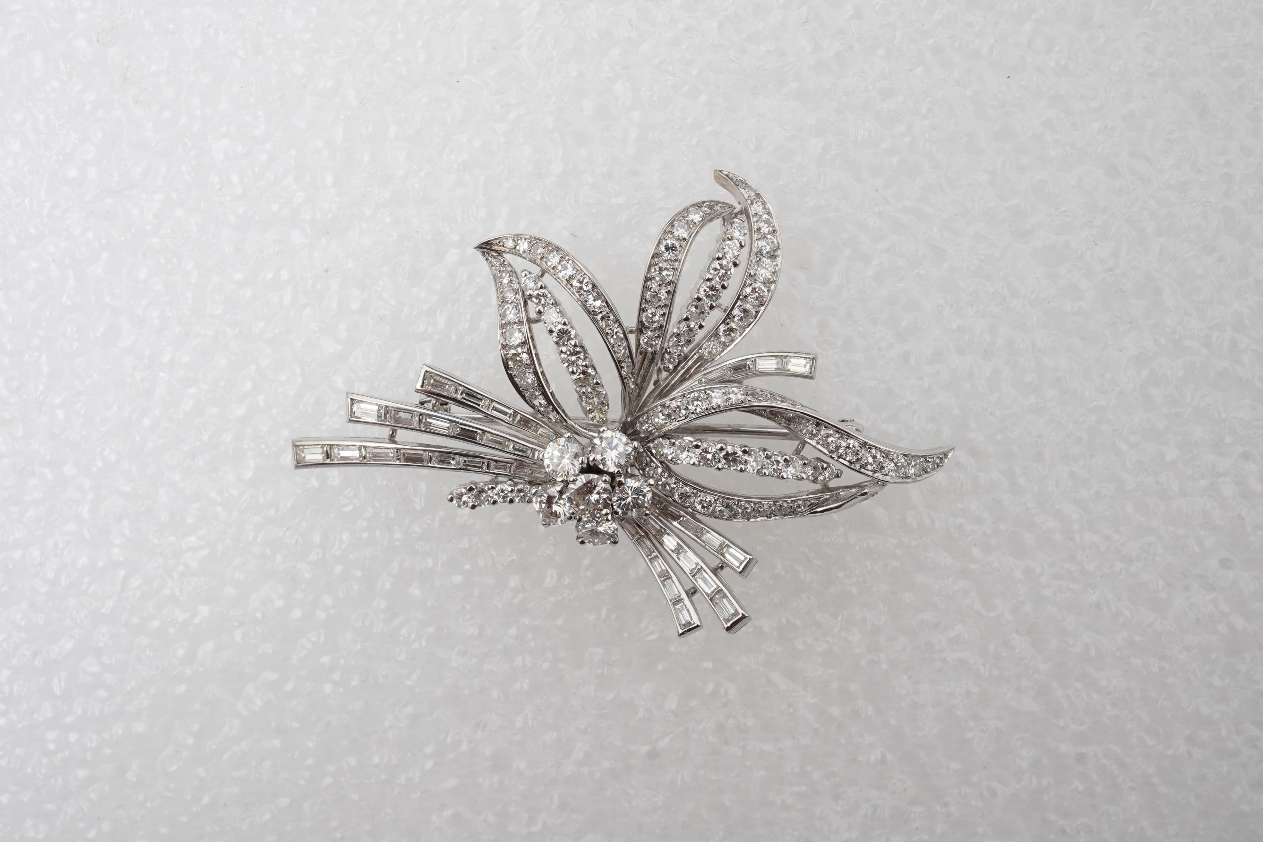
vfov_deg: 29.9
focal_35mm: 45
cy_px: 421
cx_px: 632
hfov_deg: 43.6
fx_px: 1579
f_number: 20
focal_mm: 30
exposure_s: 1/125
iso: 640
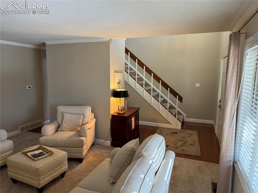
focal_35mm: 24
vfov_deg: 56.8
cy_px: 96
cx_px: 129
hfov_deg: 71.6
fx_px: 179
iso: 160
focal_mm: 6.76
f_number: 1.78
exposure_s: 1/120
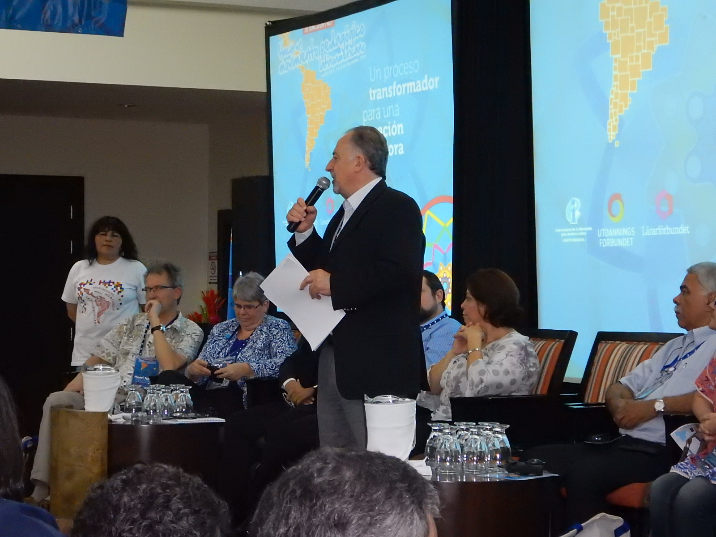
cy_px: 268
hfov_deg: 21.3
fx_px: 1903
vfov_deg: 16.1
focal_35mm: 92
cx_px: 358
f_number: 4.7
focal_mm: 16.6
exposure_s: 1/30
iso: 1600
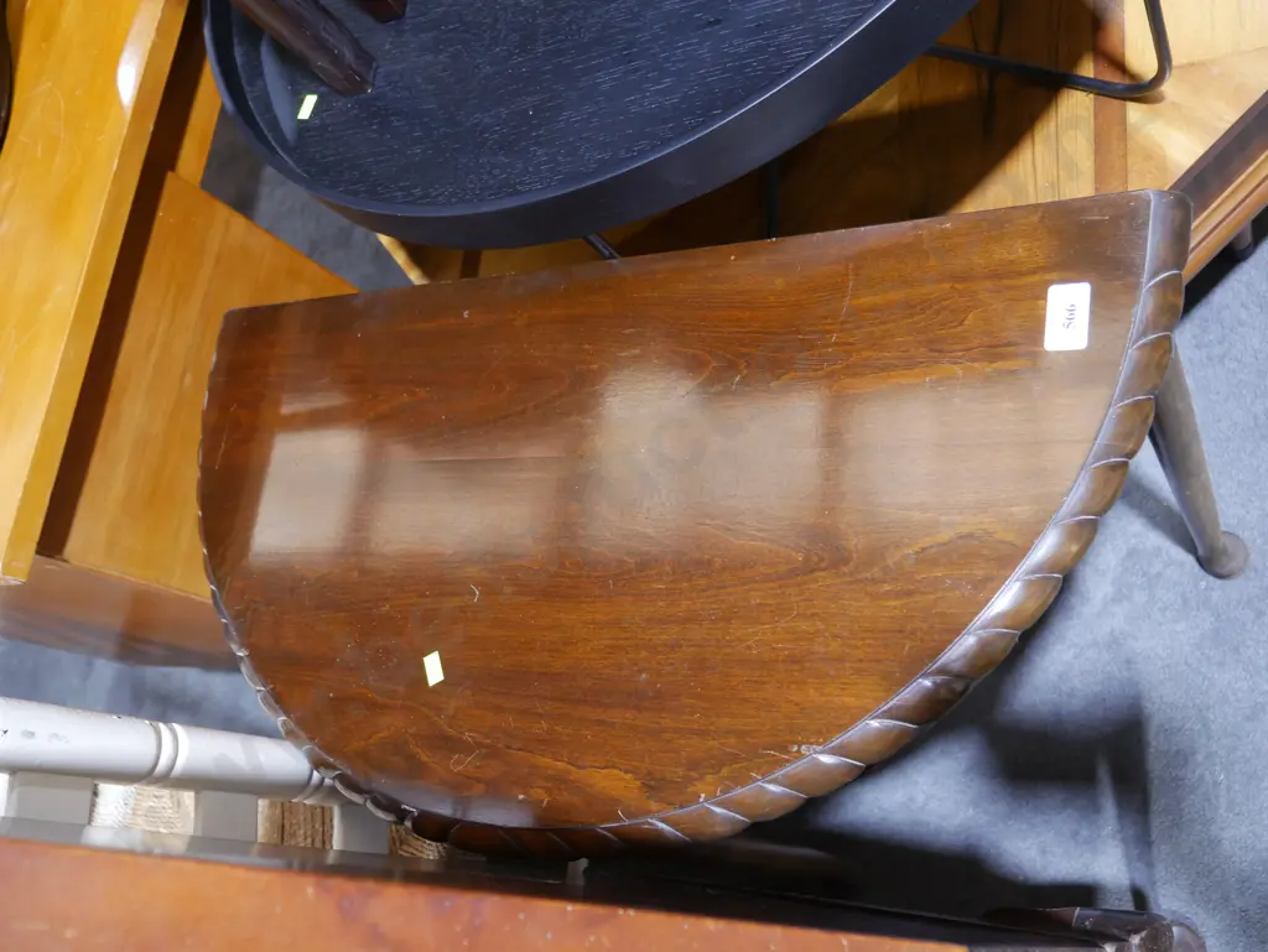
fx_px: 1173
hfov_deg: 56.8
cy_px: 476
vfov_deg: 44.2
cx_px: 634
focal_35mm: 32
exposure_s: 1/60
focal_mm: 16
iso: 1250
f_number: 3.6
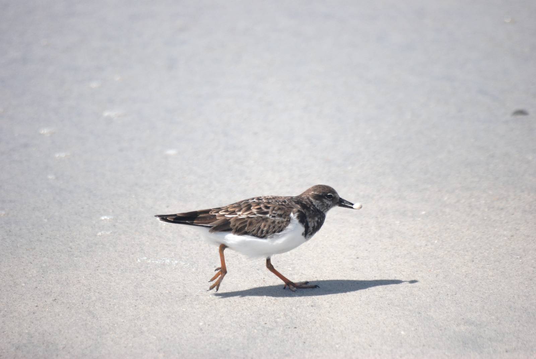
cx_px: 268
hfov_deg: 4.6
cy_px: 180
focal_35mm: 450
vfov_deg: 3.1
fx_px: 6708
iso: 400
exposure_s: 1/2000
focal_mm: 300
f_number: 5.6
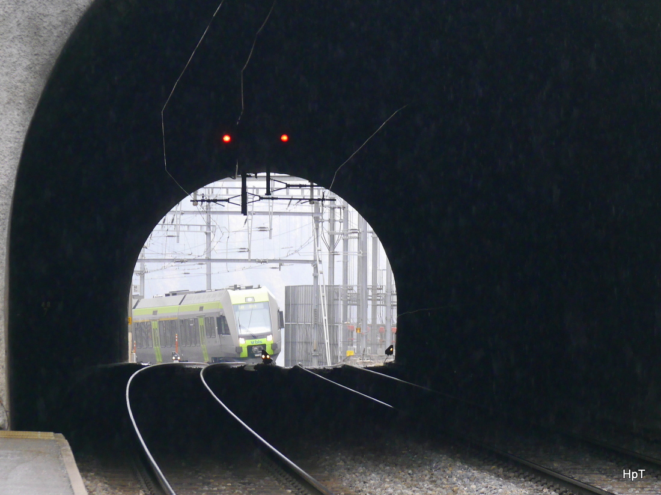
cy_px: 248
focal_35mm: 152
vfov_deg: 9.8
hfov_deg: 13.0
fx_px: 2901
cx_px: 330
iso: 640
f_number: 5.1
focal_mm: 76
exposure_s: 1/160
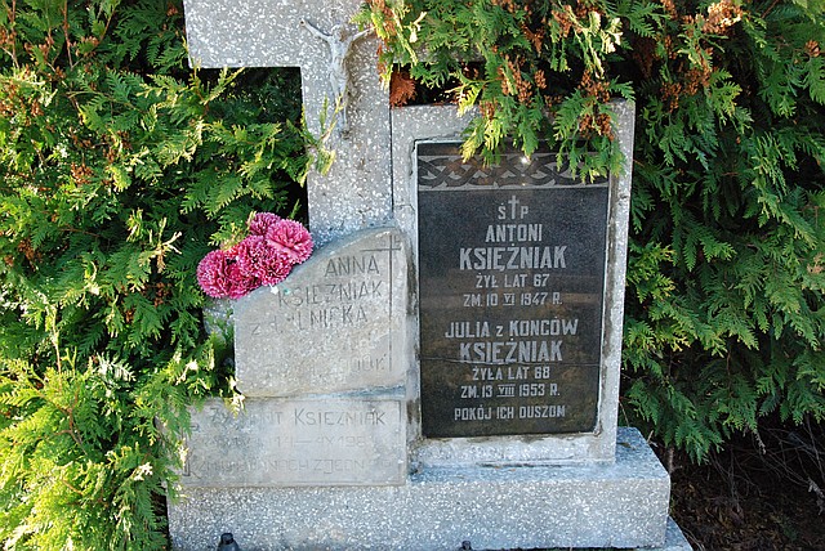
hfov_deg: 51.2
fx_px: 860
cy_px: 276
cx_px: 412
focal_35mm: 38
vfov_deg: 35.6
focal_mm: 25
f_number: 8
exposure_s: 1/250
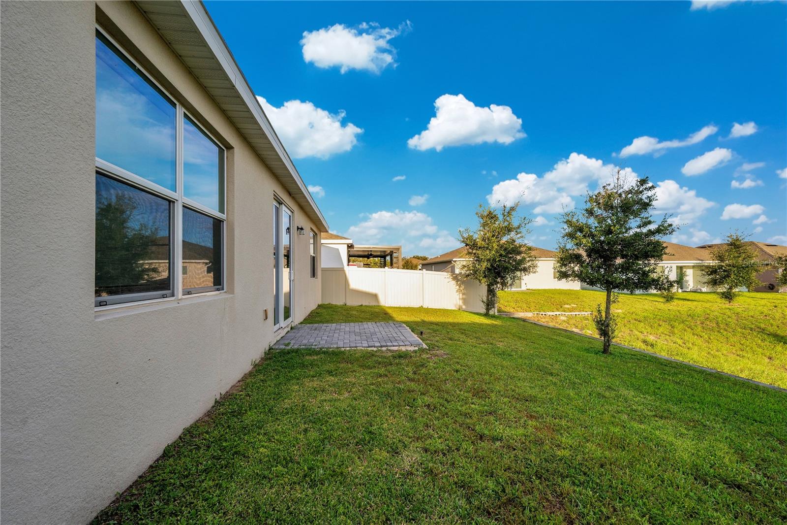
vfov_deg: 81.2
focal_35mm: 14
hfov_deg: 104.3
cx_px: 394
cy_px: 262
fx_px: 306
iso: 400
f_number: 8
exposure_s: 1/320
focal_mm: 14
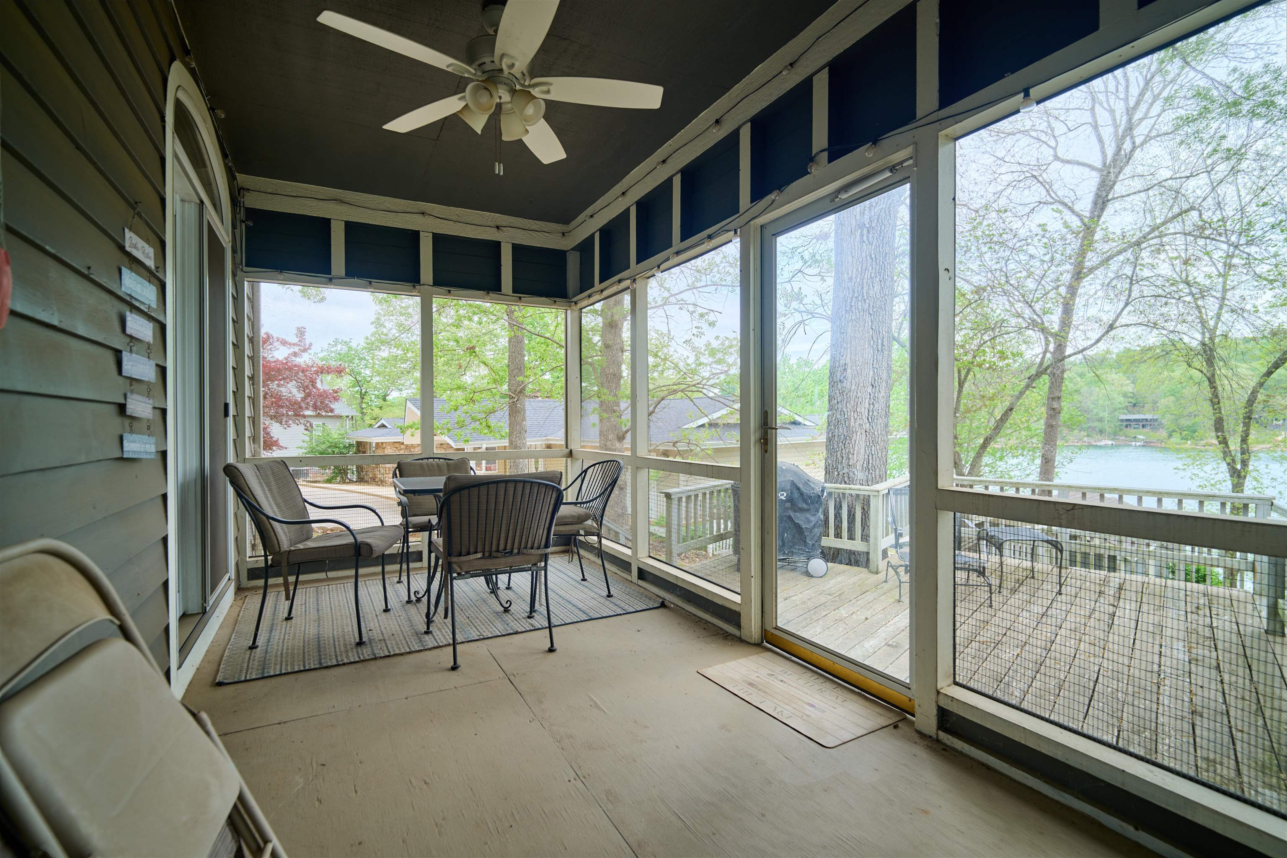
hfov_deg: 96.7
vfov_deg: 73.7
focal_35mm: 16
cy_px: 429
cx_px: 644
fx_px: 572
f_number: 3.5
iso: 500
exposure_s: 1/40
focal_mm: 16
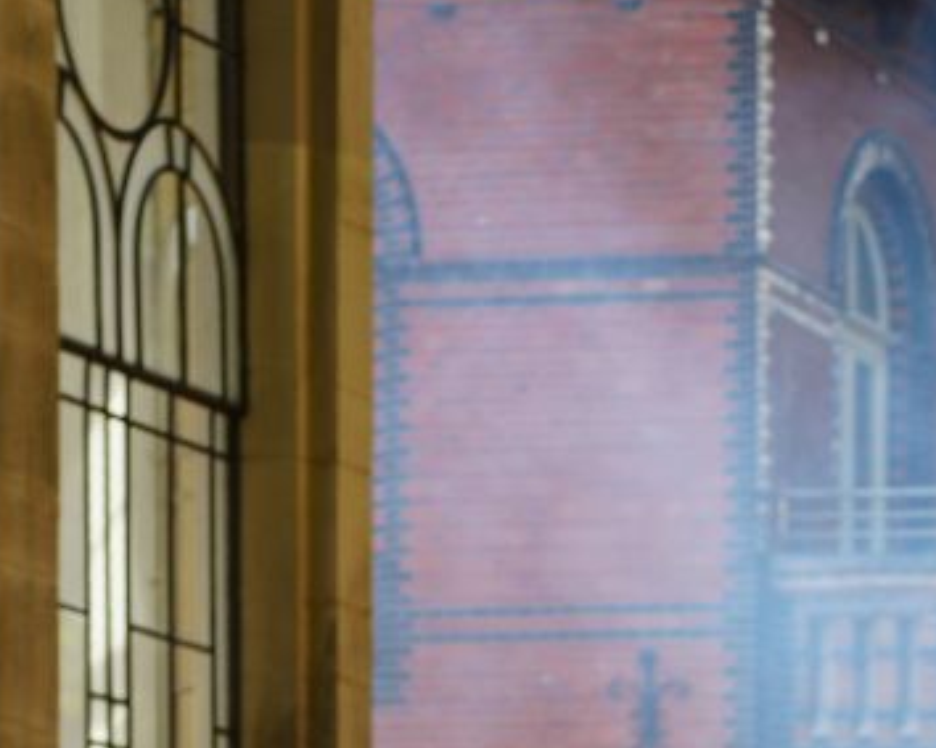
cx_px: 1457
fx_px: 6924
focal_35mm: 250
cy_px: 1730
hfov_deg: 7.6
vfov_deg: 6.0
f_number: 2.8
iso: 200
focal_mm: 46
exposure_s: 1/800
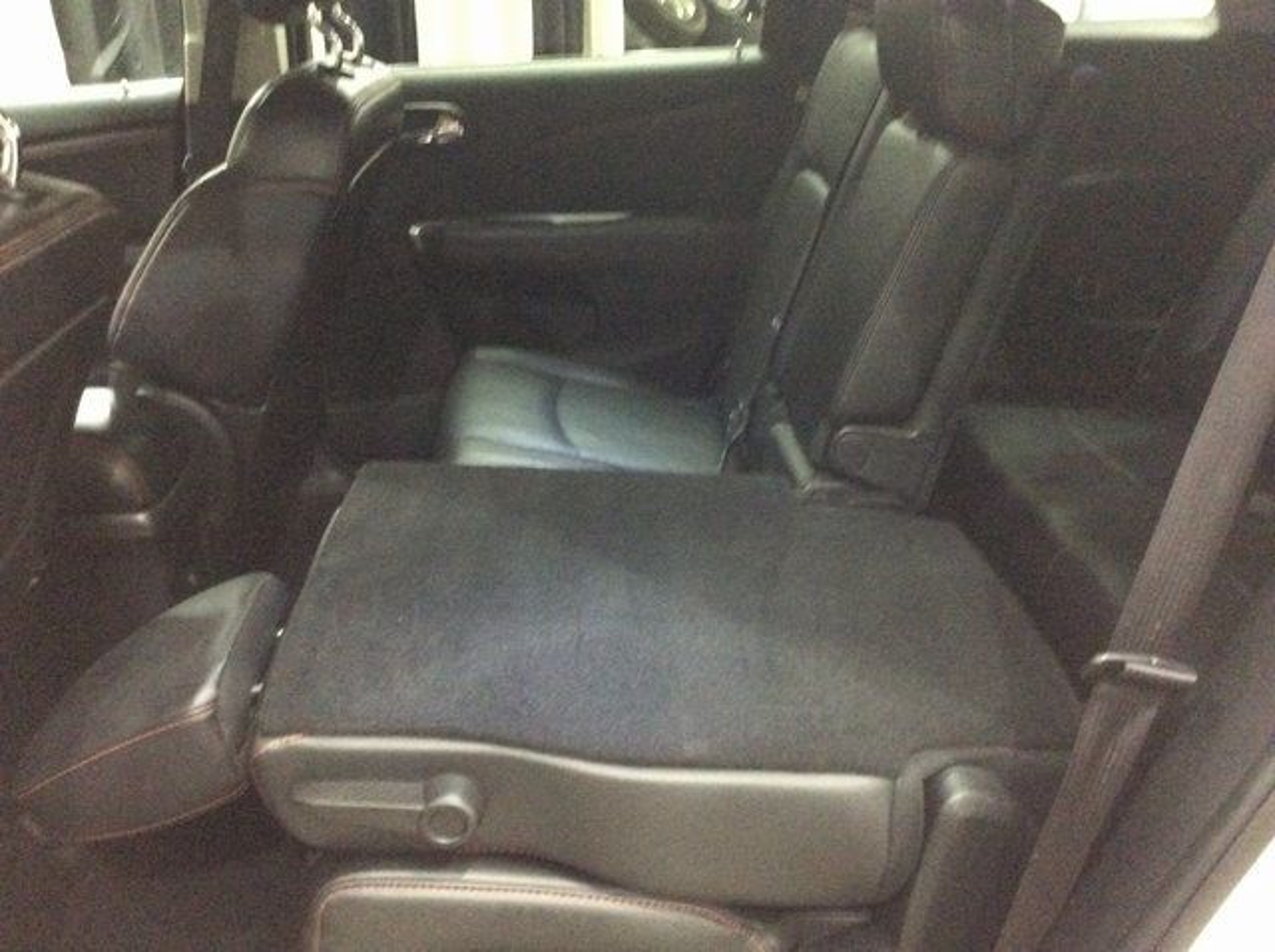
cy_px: 476
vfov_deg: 44.1
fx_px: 1177
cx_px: 638
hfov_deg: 56.9
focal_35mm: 32
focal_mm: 3.3
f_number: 2.4
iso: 500
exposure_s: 1/15
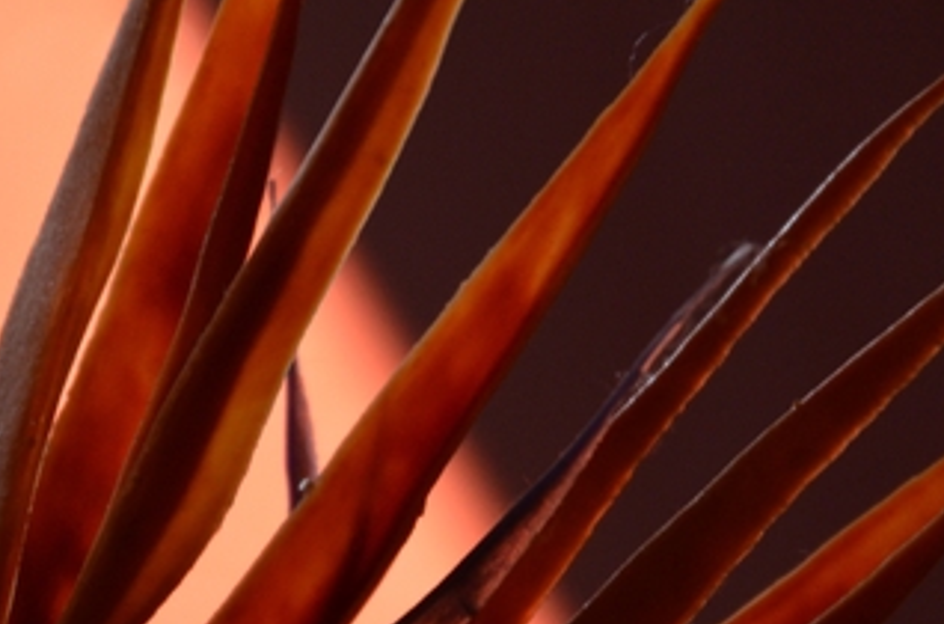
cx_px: 335
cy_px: 551
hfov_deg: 3.9
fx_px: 13698
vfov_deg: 2.6
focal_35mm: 524
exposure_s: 1/125
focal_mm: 185
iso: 1100
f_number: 6.3
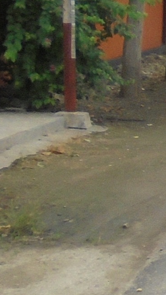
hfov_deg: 5.9
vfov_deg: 10.7
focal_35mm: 201
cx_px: 322
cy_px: 98
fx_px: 1571
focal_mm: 4.6
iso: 100
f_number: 3.5
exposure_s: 1/500
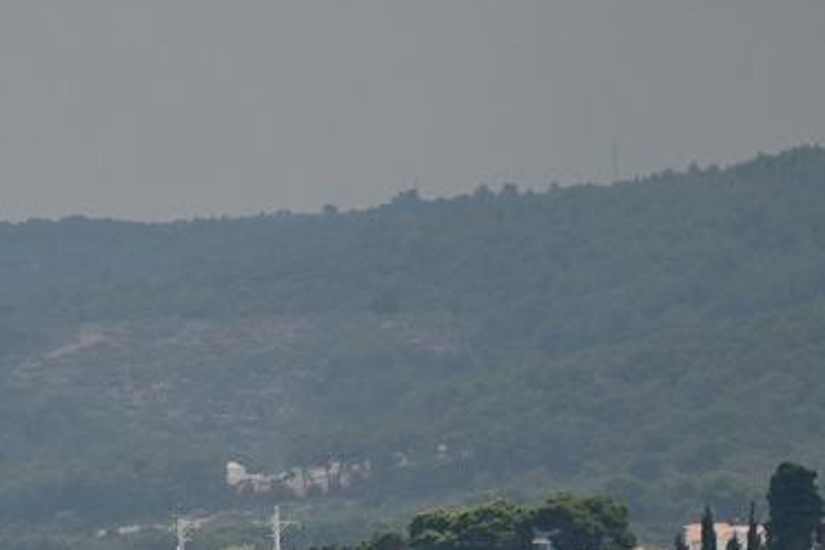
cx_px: 177
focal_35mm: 807
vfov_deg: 1.7
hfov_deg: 2.6
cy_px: 536
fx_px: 18492
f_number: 5.6
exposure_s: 1/400
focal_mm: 300
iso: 100
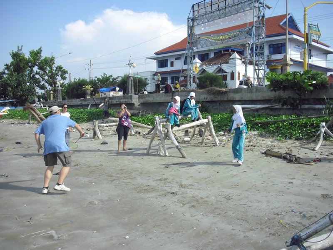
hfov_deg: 49.0
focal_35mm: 38
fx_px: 366
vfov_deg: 37.7
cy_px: 125
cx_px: 166
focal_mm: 6.2
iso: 100
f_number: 8
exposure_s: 1/200
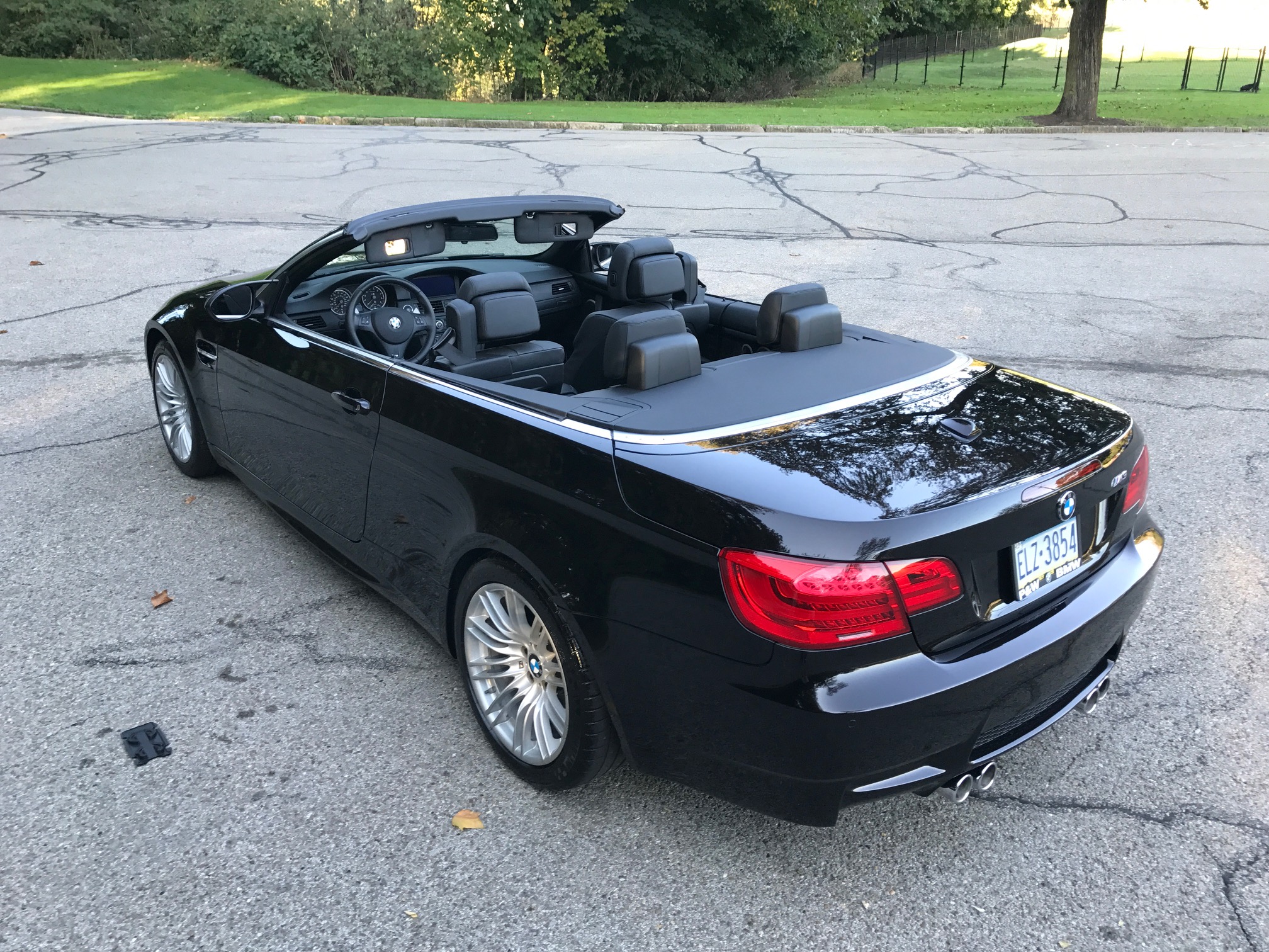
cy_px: 476
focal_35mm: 28
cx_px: 634
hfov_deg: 63.4
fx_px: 1026
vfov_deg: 49.7
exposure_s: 1/120
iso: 40
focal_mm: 3.99
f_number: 1.8
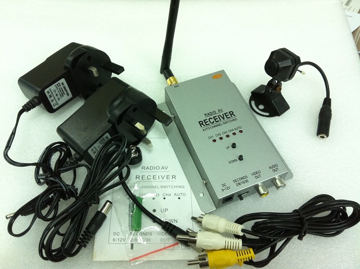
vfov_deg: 40.6
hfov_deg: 52.7
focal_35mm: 35
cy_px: 134
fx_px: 363
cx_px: 180
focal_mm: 3.85
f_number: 2.8
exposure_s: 1/17
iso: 160
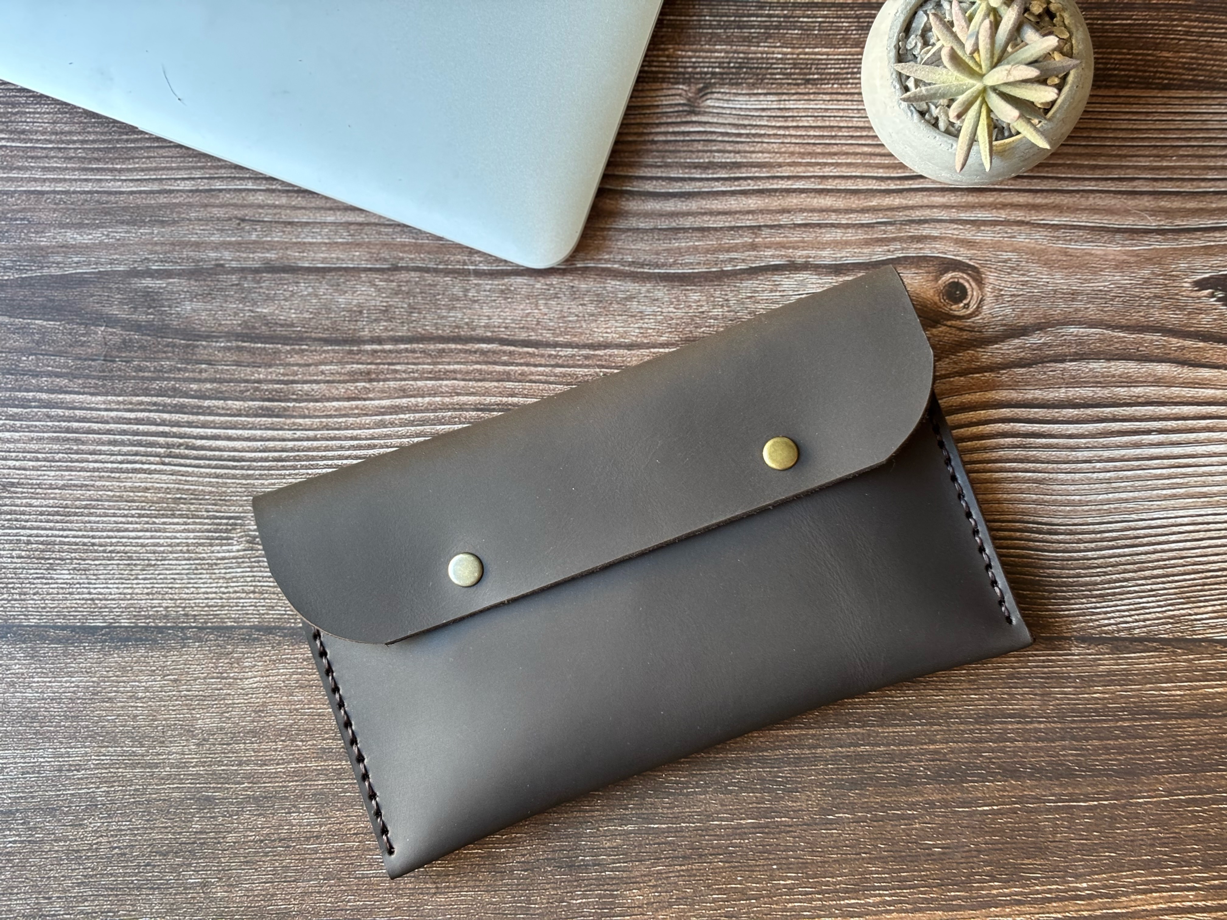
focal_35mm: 52
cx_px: 614
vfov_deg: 28.0
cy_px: 460
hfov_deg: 36.8
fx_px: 1843
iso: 125
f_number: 1.6
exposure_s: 1/60
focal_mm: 5.96
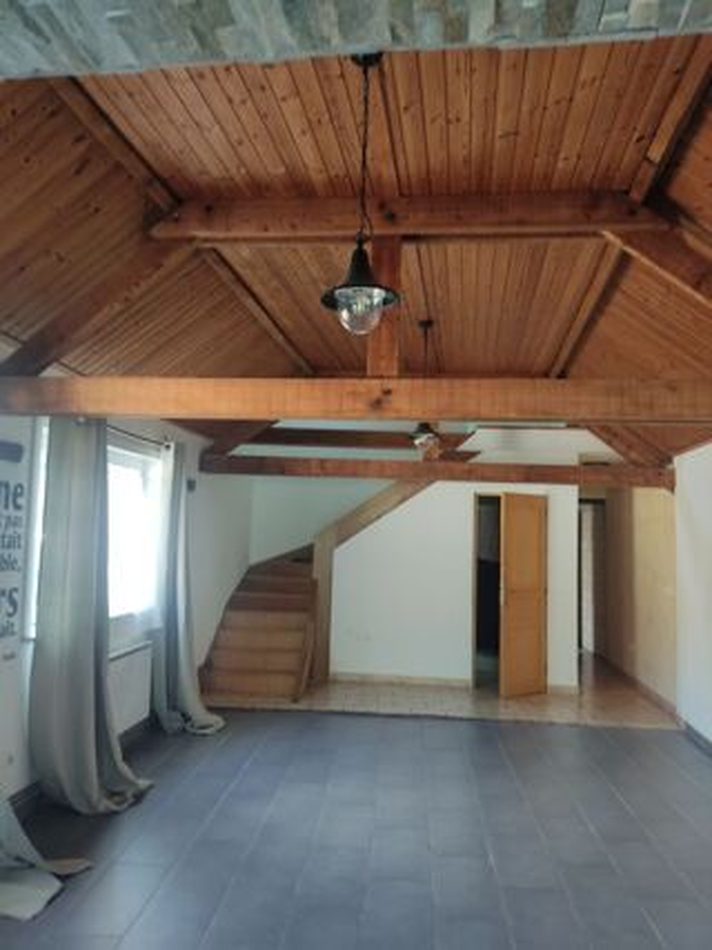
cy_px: 475
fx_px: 686
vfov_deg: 69.4
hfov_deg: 54.9
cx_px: 356
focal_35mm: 25
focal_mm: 4.71
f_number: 1.79
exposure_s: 1/50
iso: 157
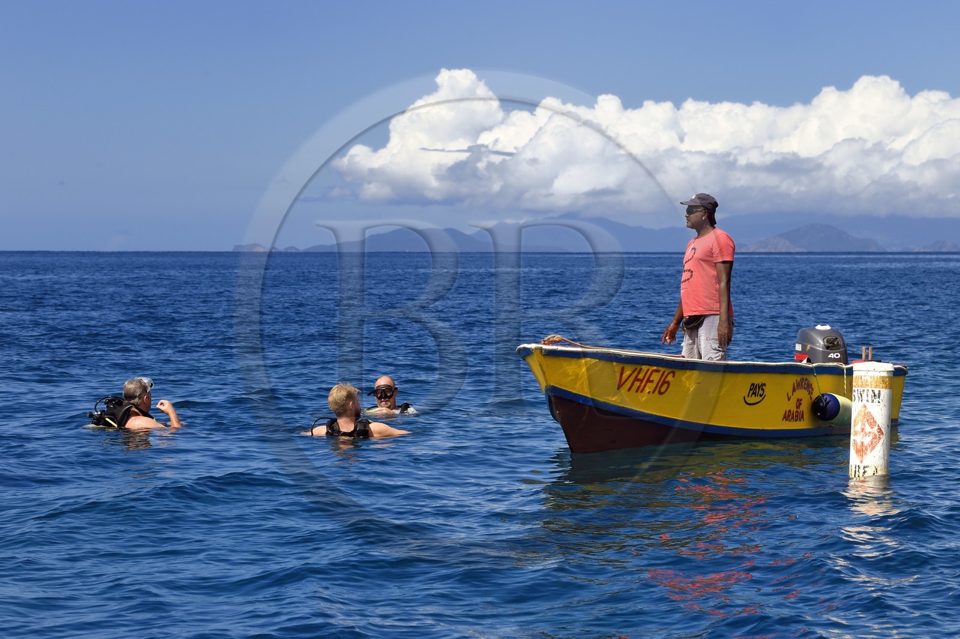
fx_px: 2986
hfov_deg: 18.3
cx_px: 480
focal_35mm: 112
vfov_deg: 12.2
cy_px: 320
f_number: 10
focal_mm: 112
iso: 200
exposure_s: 1/640
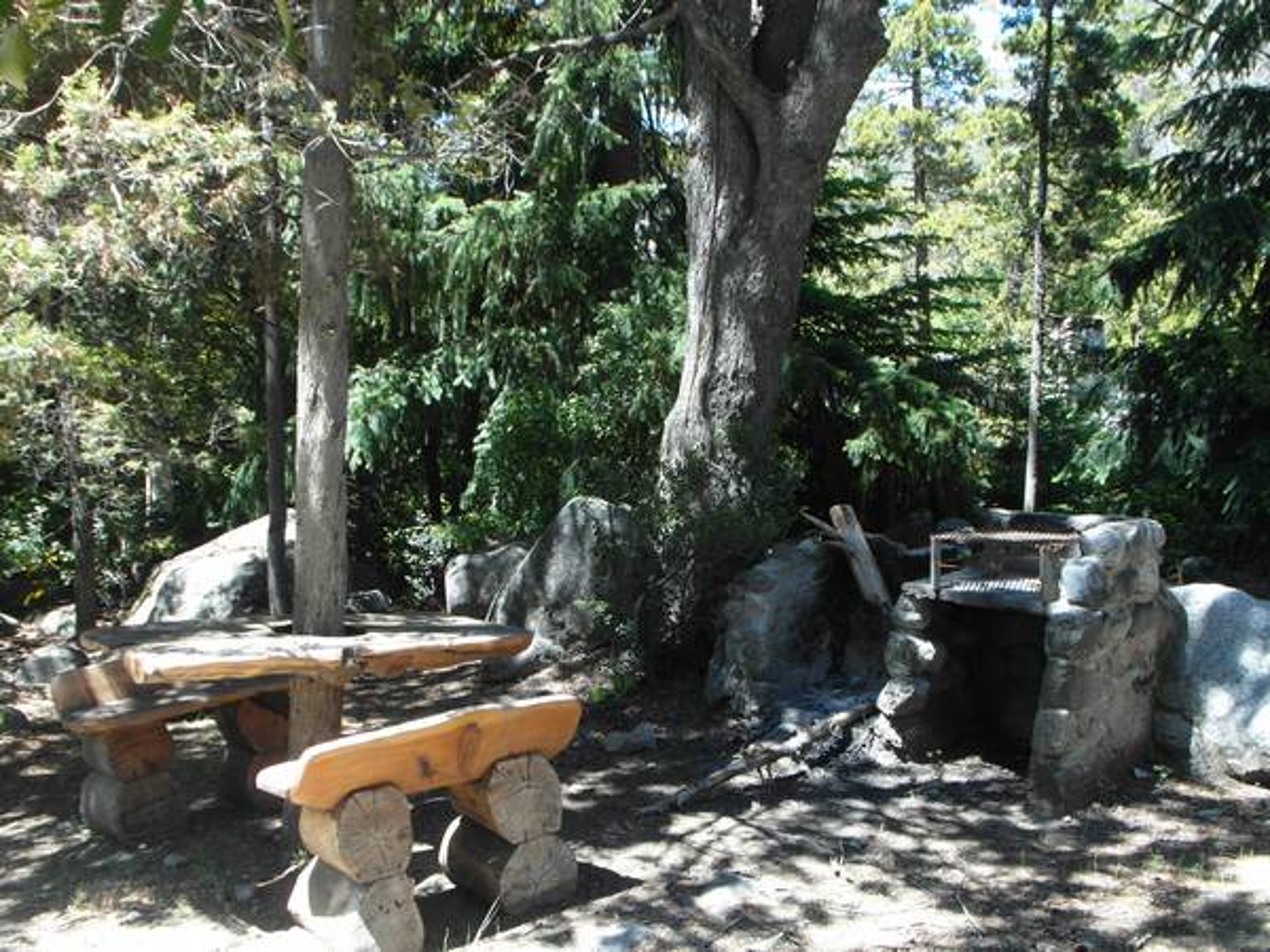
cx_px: 635
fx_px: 1284
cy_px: 476
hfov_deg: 52.6
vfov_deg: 40.7
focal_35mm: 35
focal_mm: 6.2
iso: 100
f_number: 4.3
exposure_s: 1/90
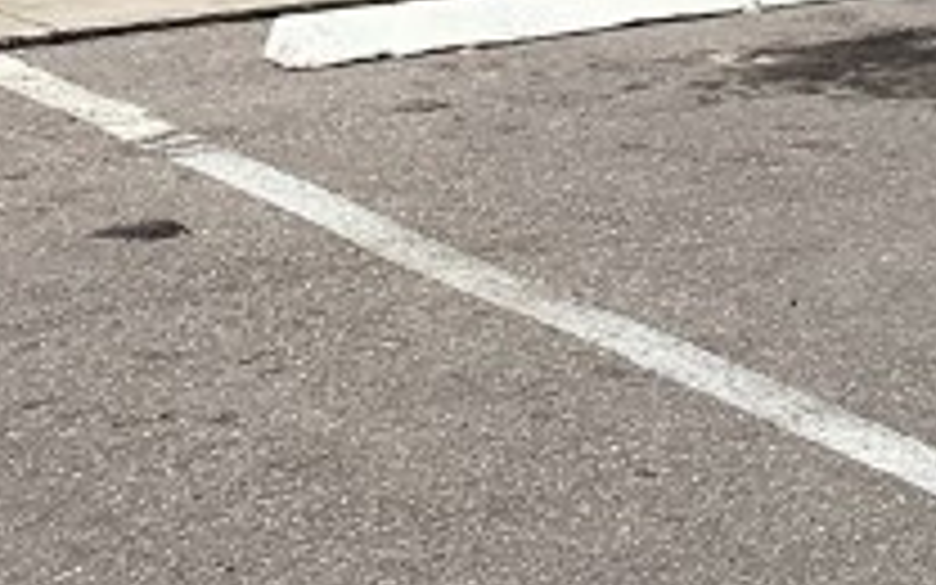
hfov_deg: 12.5
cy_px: -855
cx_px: 2164
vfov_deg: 8.7
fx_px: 3469
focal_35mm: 136
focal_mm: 4.25
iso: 25
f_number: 1.8
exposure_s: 1/2611
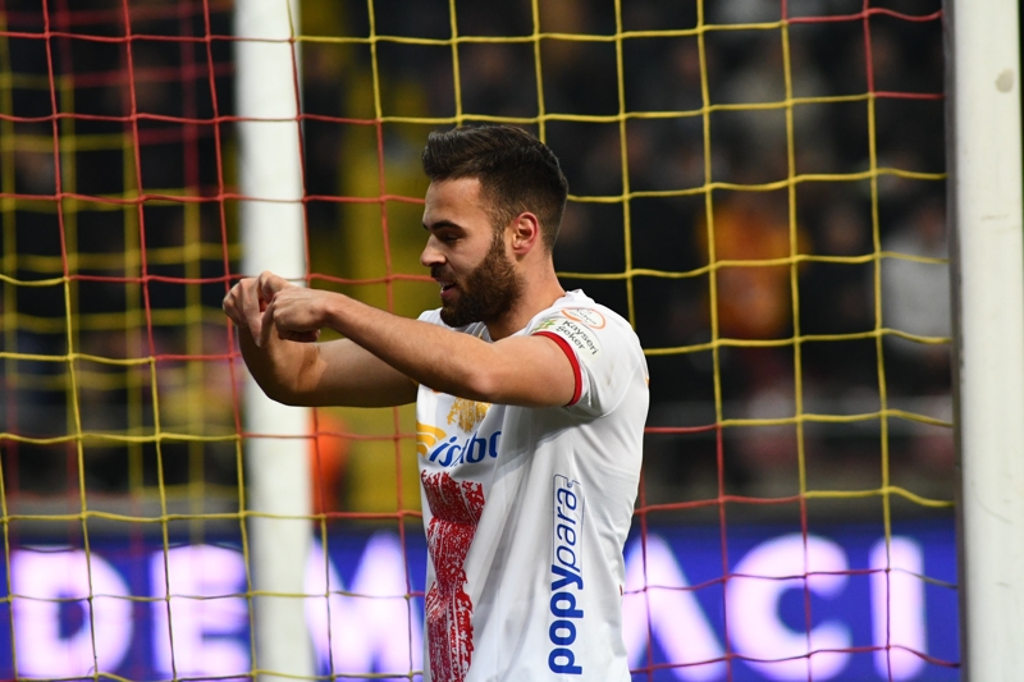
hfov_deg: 4.6
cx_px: 512
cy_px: 341
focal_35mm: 450
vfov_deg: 3.1
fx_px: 12797
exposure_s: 1/800
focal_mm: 300
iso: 2500
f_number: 3.5
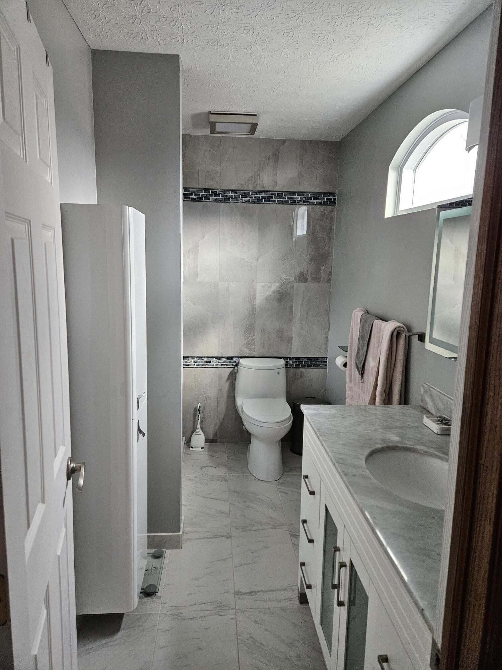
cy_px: 335
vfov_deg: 73.9
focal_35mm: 23
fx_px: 445
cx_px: 251
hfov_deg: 58.9
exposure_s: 1/240
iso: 500
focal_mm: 5.4
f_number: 1.8
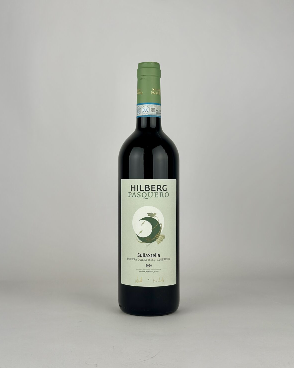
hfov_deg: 29.7
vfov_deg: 36.7
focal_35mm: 51
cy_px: 180
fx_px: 555
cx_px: 145
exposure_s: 1/1030
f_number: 1.78
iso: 80
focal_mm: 6.86
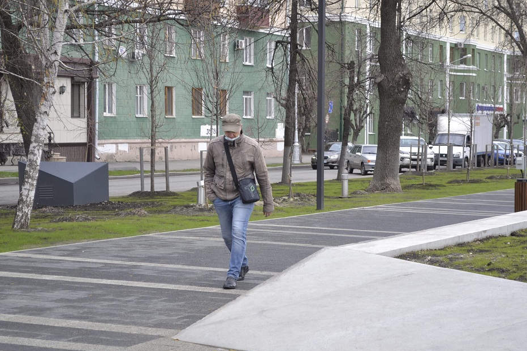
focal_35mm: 89
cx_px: 274
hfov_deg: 23.0
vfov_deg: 15.4
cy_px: 184
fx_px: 1296
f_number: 5.6
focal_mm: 55
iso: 140
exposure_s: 1/125
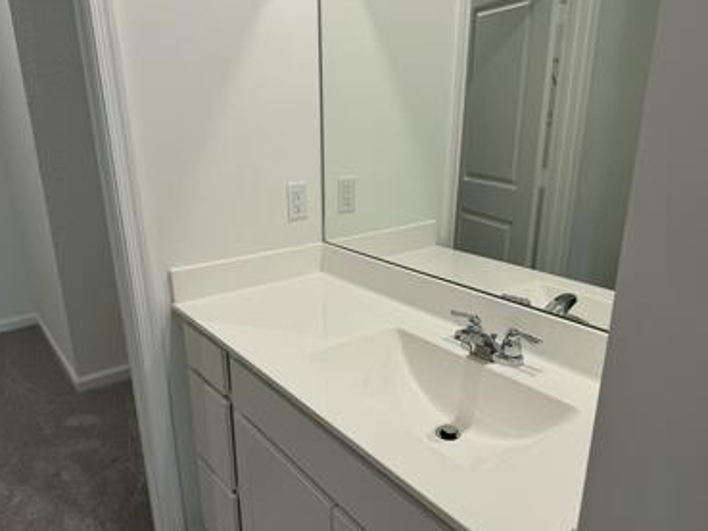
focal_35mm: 26
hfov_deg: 67.2
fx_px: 532
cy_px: 284
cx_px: 328
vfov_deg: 53.0
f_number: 1.78
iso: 100
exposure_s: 1/120
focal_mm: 6.76
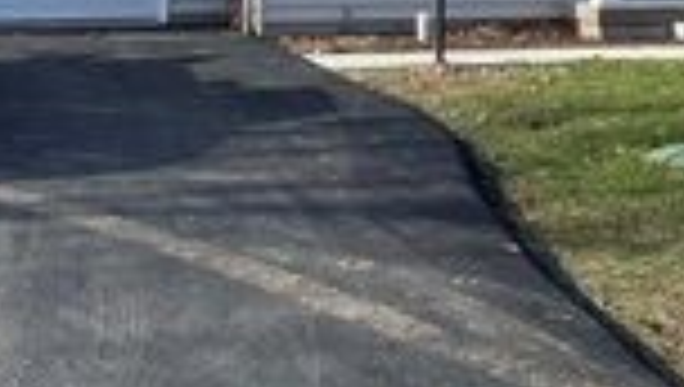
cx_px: 418
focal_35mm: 93
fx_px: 1689
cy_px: -200
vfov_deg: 12.4
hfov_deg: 22.8
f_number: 1.6
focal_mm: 4.2
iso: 50
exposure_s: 1/2353
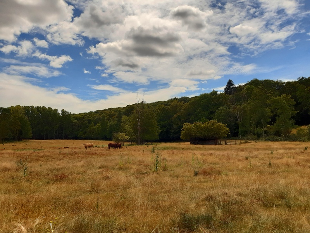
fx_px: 233
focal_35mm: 26
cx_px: 155
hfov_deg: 67.3
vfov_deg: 53.1
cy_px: 116
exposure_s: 1/4032
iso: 40
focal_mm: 3.92
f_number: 1.7
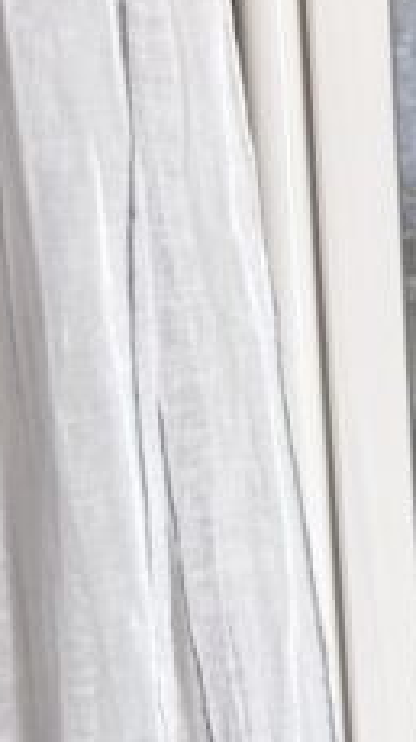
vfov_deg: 21.2
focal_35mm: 91
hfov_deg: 11.4
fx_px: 1788
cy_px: -226
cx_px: 932
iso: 64
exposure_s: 1/121
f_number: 1.78
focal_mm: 6.86
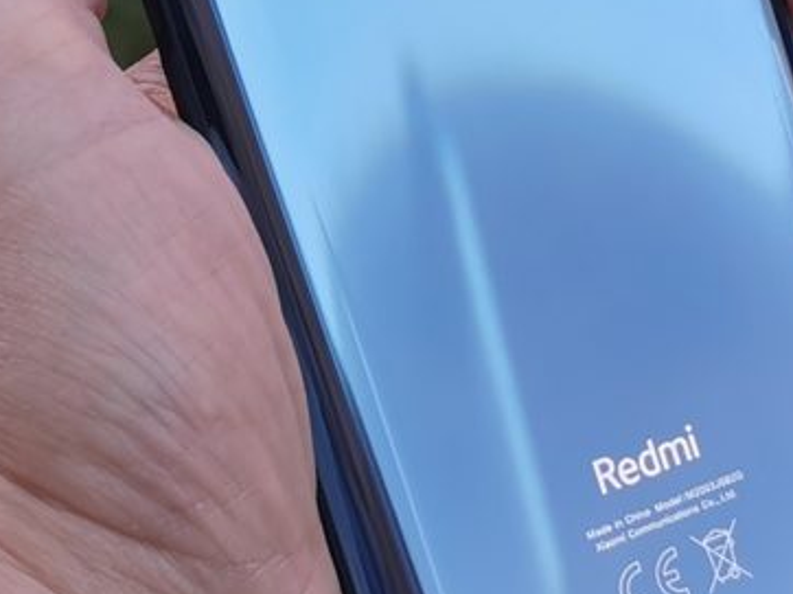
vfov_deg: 10.8
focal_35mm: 136
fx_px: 3113
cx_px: 421
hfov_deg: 14.5
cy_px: 83
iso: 50
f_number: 1.6
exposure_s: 1/640
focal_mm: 5.56
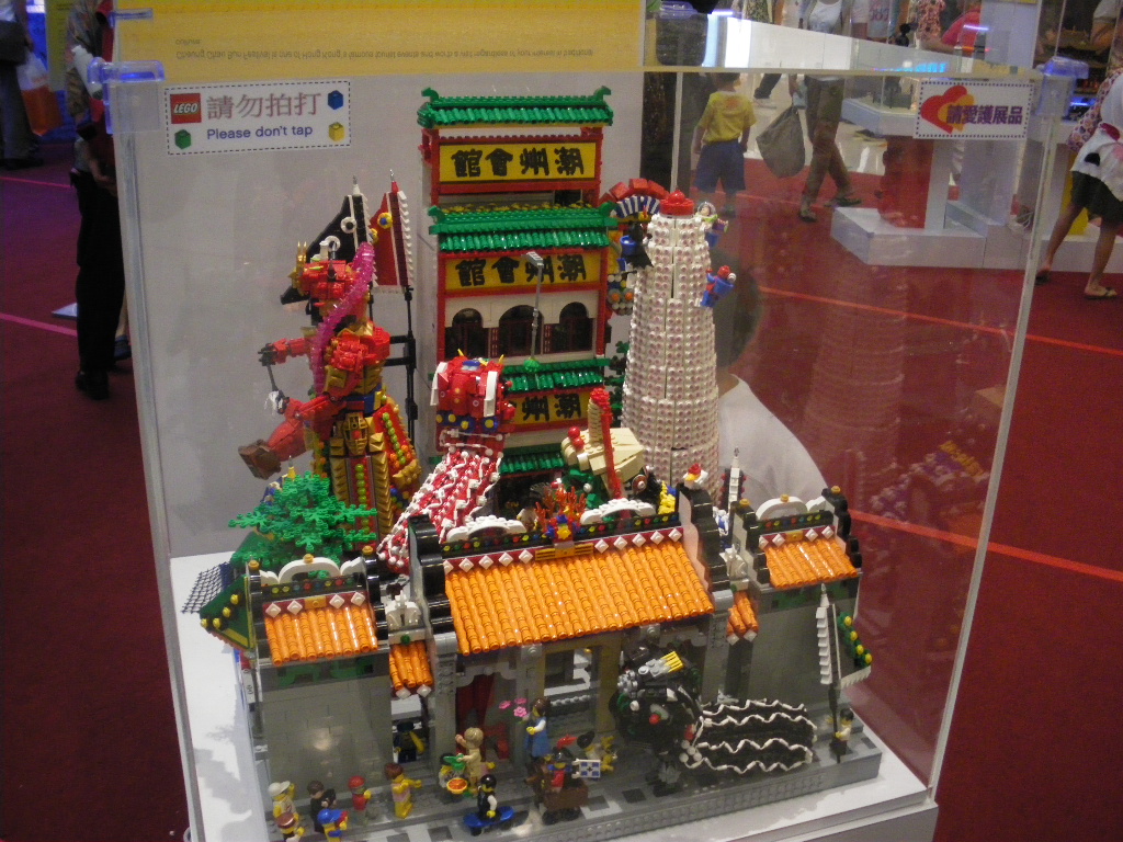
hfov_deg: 51.4
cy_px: 421
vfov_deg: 39.7
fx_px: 1168
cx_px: 562
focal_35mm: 36
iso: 400
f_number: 3.5
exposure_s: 1/80
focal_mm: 6.3
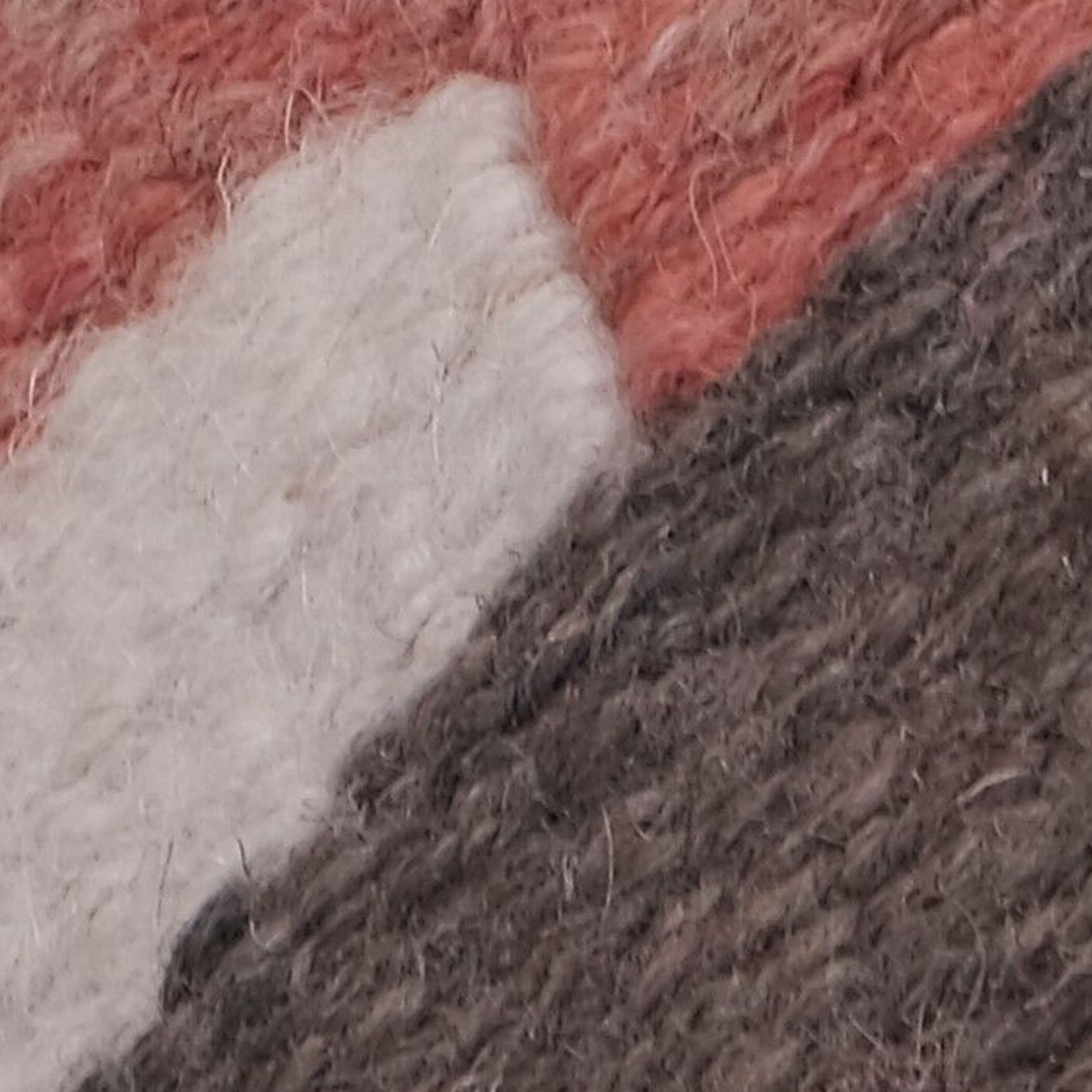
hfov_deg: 1.9
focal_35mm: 910
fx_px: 32478
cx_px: 1233
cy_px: -1395
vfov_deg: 1.9
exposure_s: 1/160
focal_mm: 80
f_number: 13
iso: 160
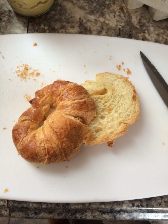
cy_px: 112
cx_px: 84
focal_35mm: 30
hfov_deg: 46.8
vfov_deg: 60.0
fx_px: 194
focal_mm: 4.12
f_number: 2.2
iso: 125
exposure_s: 1/30
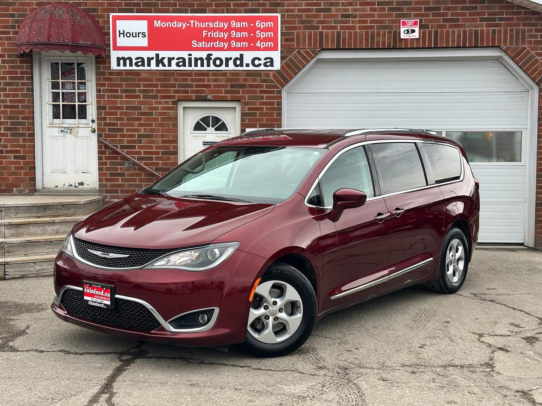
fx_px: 752
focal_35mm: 48
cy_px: 203
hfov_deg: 39.7
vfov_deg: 30.3
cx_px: 271
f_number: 1.78
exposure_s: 1/558
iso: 64
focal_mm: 6.86
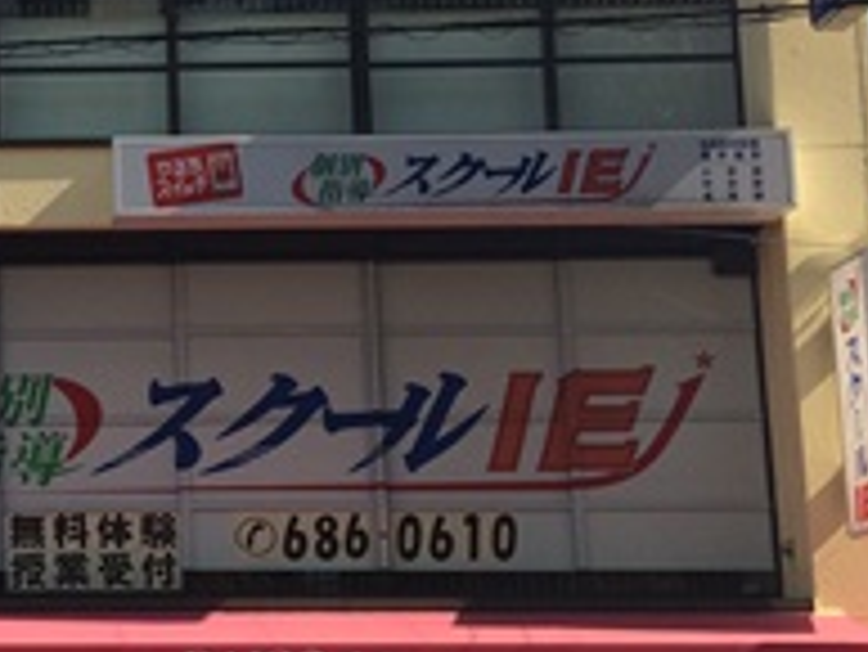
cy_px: 328
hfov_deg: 19.3
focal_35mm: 96
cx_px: -166
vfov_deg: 15.4
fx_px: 2409
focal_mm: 4.15
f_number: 2.2
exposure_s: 1/1282
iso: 32
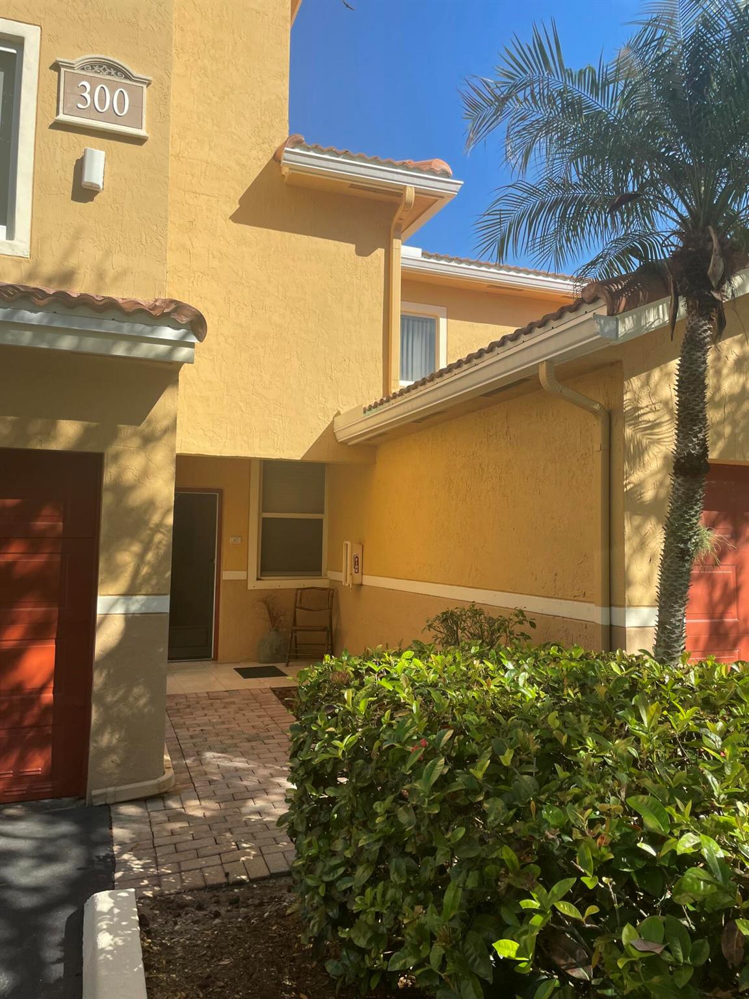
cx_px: 374
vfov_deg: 67.3
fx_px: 750
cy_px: 500
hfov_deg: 53.1
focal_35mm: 26
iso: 32
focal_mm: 4.2
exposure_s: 1/2618
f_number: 1.6
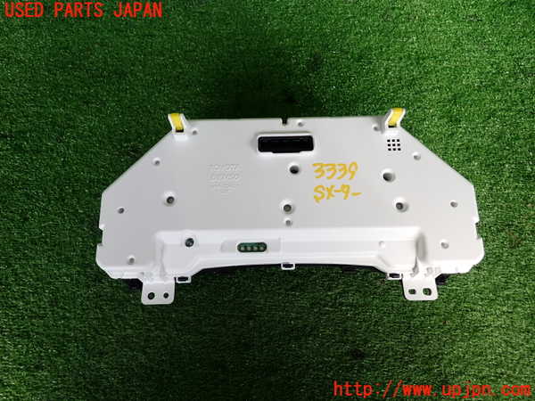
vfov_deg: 54.9
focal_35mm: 25
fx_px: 386
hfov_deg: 69.4
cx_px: 268
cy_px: 200
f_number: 2
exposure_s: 1/200
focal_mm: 4.5
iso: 100
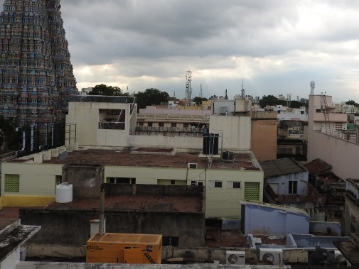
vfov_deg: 37.5
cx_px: 213
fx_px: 394
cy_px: 104
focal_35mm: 38
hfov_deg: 48.7
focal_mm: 4.3
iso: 100
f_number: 3.3
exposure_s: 1/500
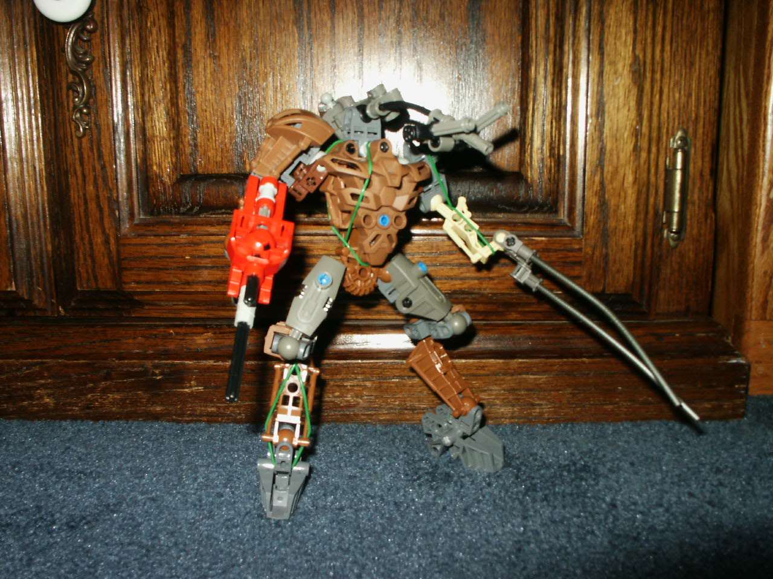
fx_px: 782
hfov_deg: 52.6
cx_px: 386
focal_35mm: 35
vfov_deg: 40.7
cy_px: 290
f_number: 6.7
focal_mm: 7.18
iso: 200
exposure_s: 1/45
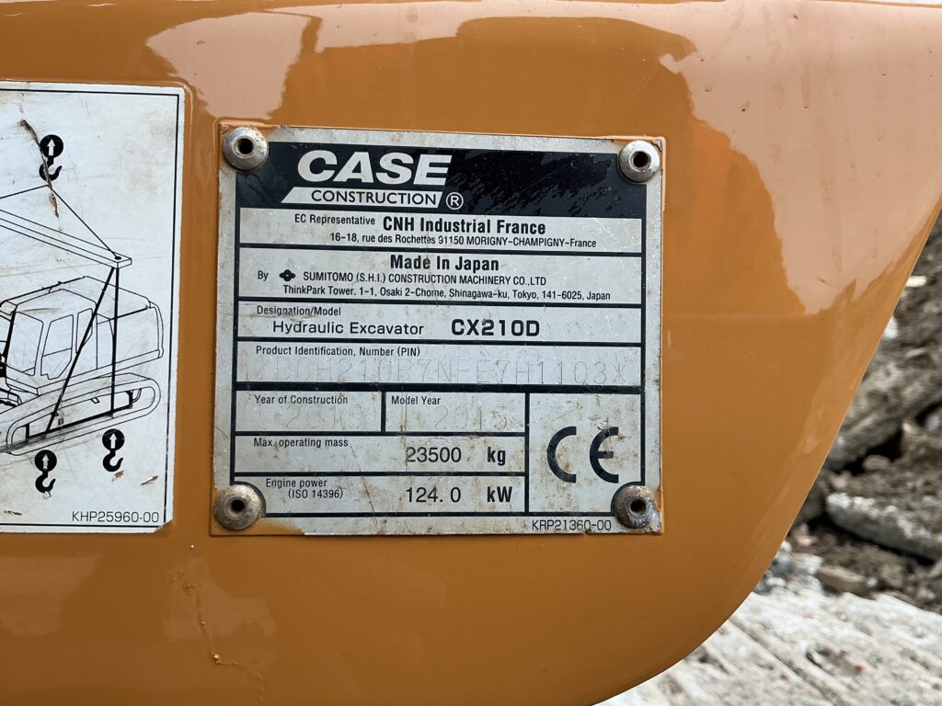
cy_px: 353
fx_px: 762
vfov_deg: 49.7
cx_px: 471
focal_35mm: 28
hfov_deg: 63.4
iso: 25
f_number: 1.8
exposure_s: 1/122
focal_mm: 3
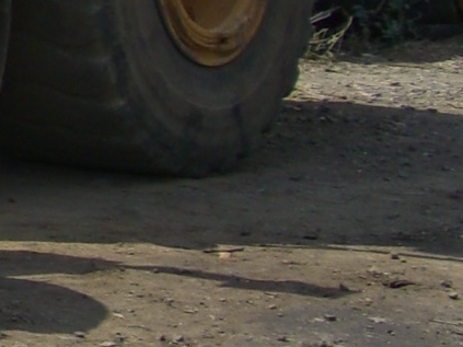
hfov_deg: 7.6
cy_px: -358
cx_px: -892
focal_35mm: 230
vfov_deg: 6.3
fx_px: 3075
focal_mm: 7.9
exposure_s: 1/250
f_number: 5.6
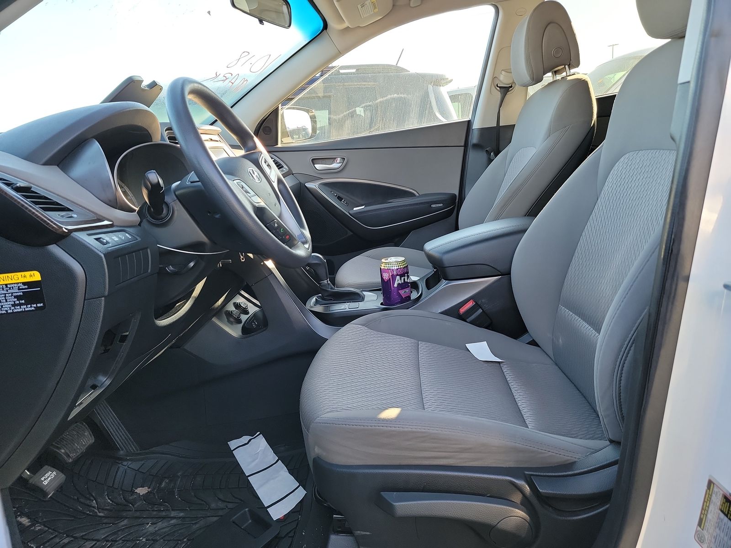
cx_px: 366
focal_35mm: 24
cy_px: 274
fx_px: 507
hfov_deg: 71.6
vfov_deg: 56.8
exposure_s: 1/59
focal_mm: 6.7
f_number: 1.8
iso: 97
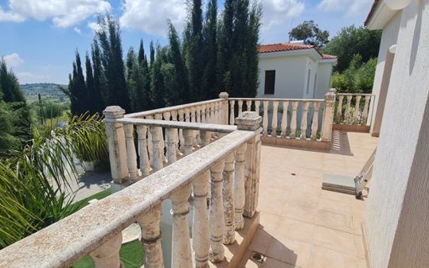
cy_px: 145
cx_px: 203
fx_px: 210
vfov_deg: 64.9
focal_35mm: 18
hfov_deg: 91.0
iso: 64
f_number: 2.2
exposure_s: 1/2680
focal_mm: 2.2
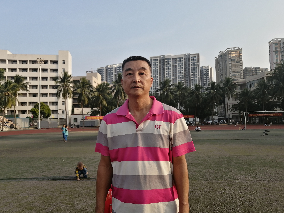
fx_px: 230
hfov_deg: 63.4
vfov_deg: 49.7
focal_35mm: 28
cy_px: 106
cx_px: 138
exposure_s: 1/393
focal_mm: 3.62
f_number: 1.8
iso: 50
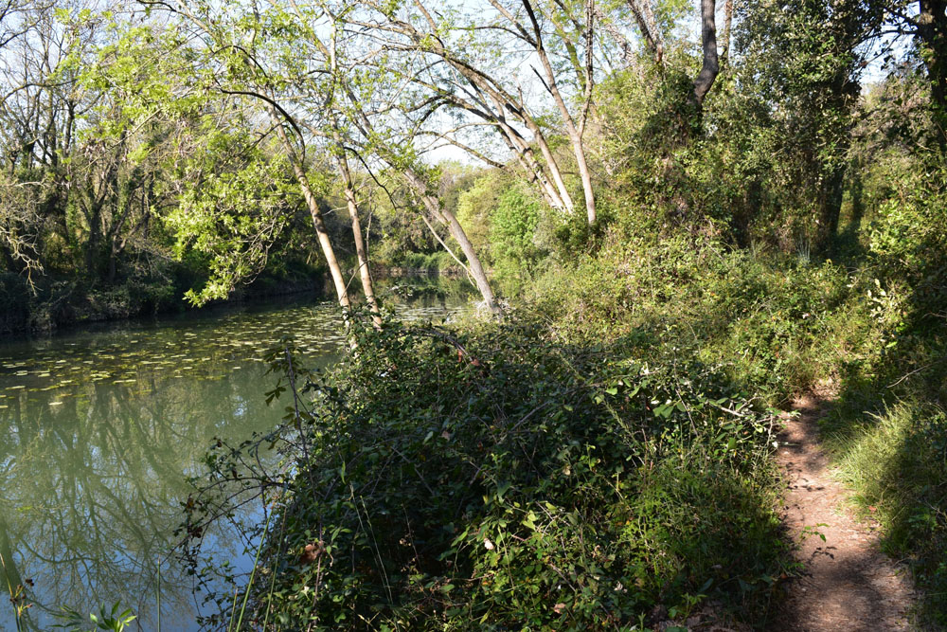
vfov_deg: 43.6
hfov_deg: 61.9
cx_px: 474
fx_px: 789
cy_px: 316
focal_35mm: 30
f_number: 13
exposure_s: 1/125
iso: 400
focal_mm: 20
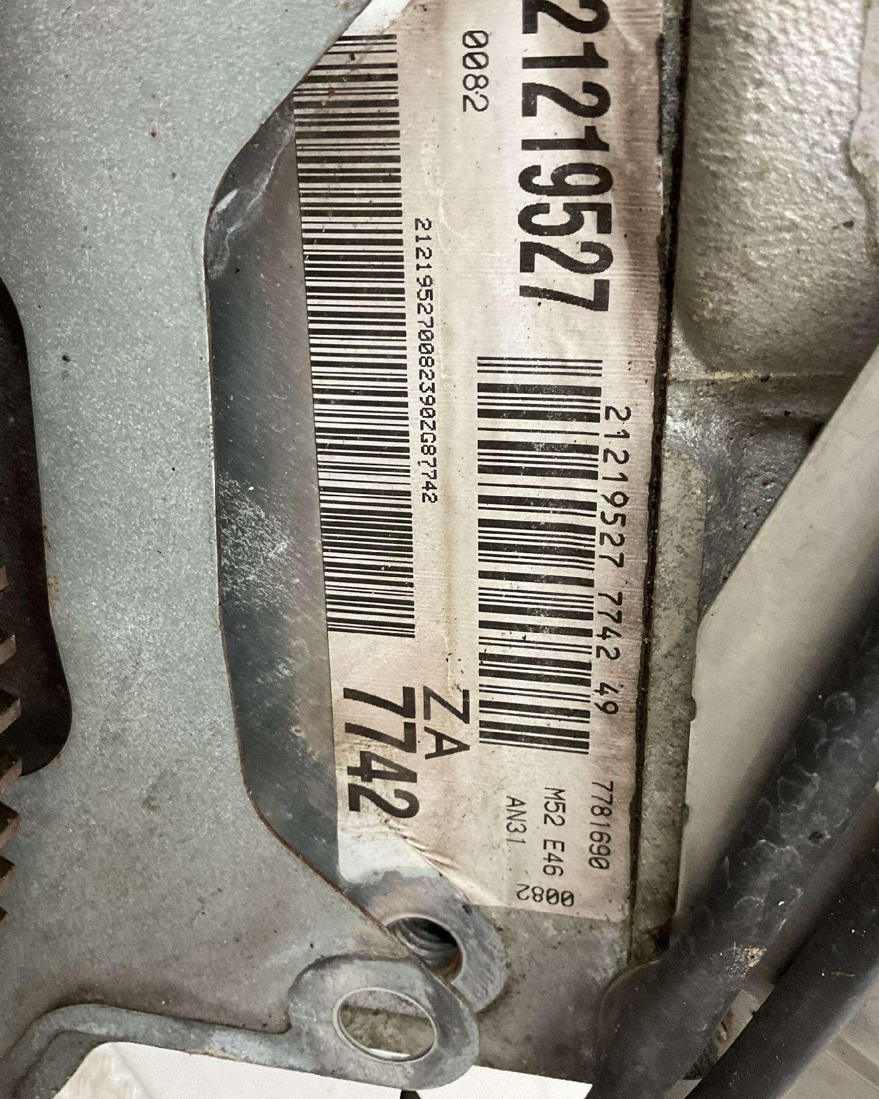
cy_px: 515
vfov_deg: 57.1
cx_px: 444
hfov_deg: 47.1
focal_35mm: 31
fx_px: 1008
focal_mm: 3
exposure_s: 1/50
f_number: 1.8
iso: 125
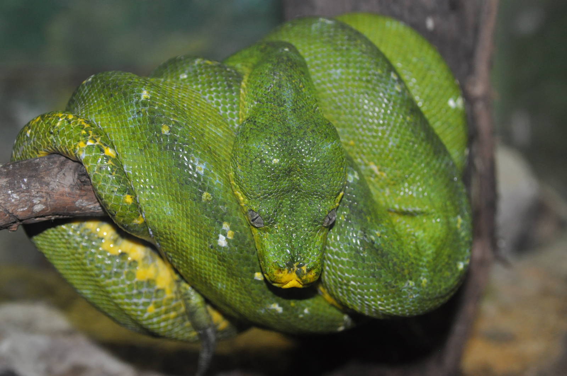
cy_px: 188
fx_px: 1227
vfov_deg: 17.5
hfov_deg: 26.0
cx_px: 284
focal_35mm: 78
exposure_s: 1/60
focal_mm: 52
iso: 1000
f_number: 5.3
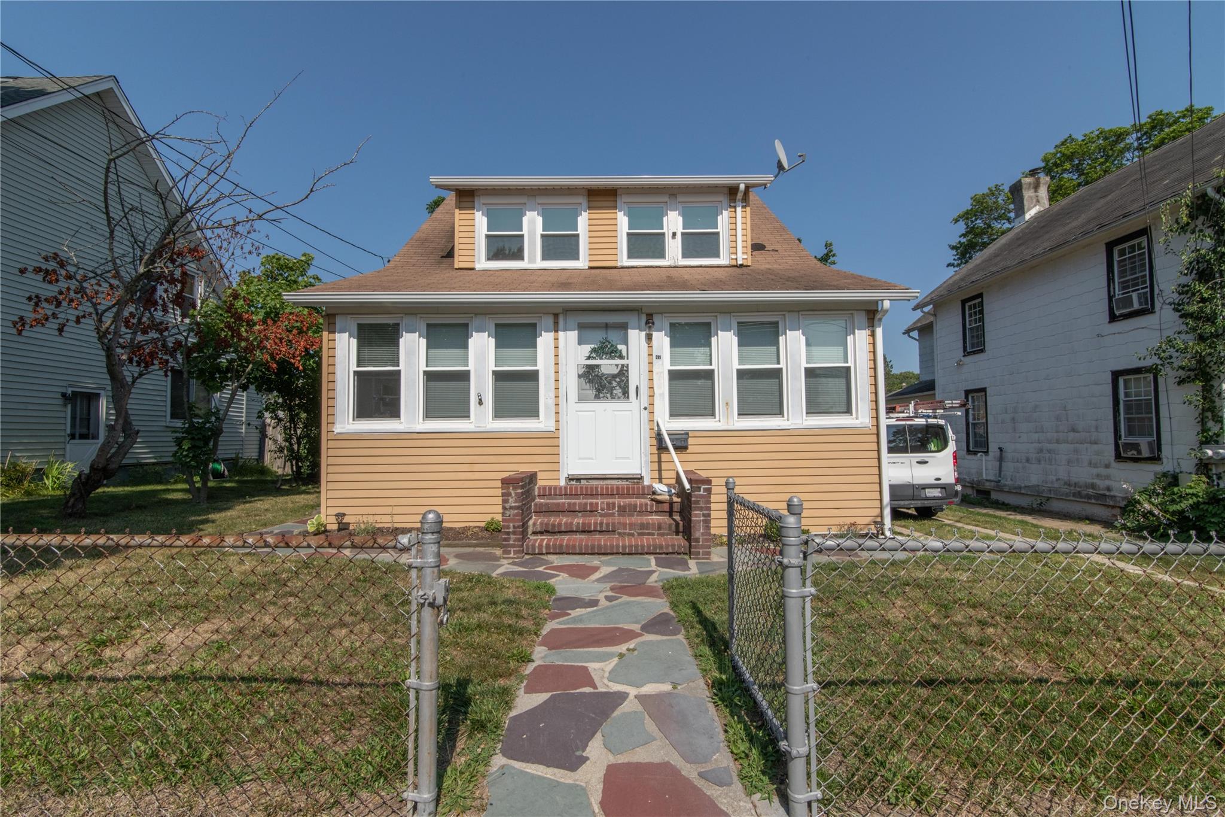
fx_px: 544
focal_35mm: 16
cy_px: 408
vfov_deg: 73.7
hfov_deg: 96.7
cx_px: 612
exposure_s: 1/320
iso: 400
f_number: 22
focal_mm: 16
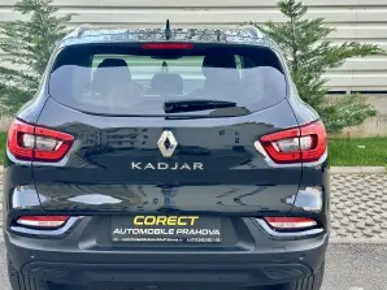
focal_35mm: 58
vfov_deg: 25.2
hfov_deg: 33.2
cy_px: 166
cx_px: 165
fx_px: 648
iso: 64
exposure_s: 1/324
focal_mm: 6.86
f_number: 1.78
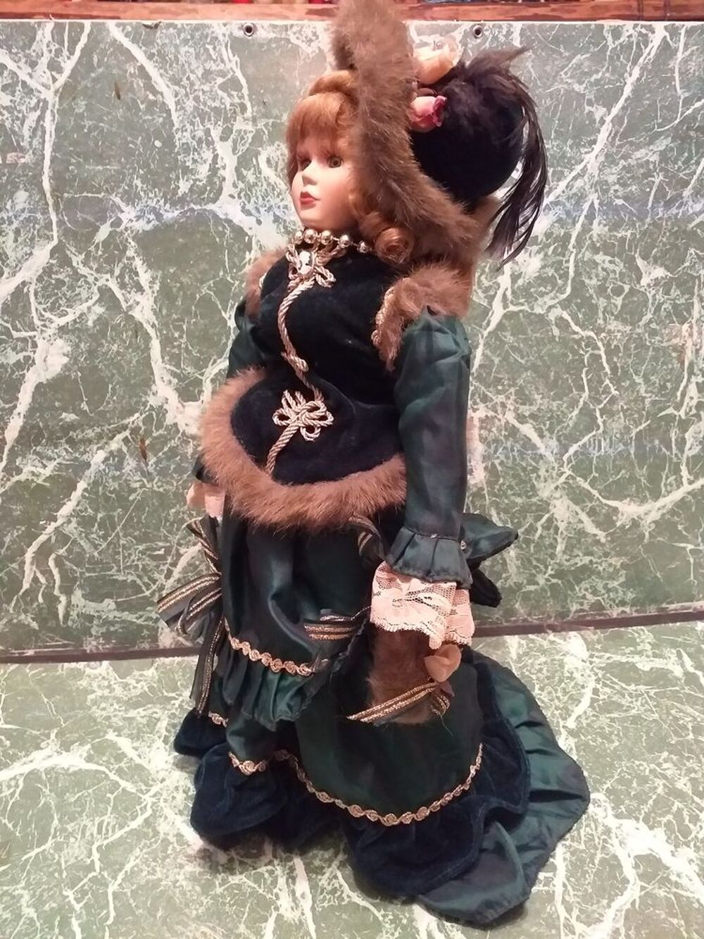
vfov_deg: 67.3
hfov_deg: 53.1
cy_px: 470
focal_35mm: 26
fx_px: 705
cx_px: 352
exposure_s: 1/25
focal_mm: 3.6
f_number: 1.9
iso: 400
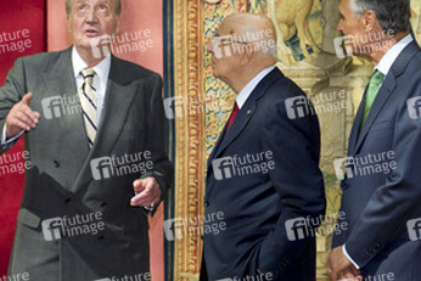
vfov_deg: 7.2
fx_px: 2223
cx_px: 210
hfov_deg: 10.8
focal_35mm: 190
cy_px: 135
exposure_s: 1/250
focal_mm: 73
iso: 400
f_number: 5.6
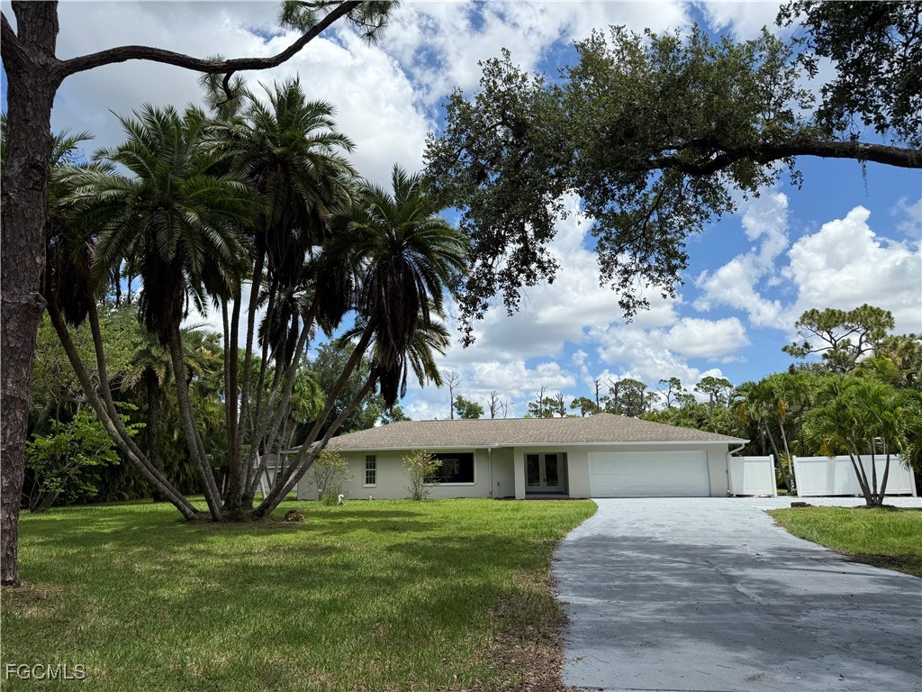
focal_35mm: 24
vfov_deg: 56.8
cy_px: 346
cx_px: 461
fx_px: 639
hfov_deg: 71.6
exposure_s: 1/5714
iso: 80
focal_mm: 6.76
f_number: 1.78
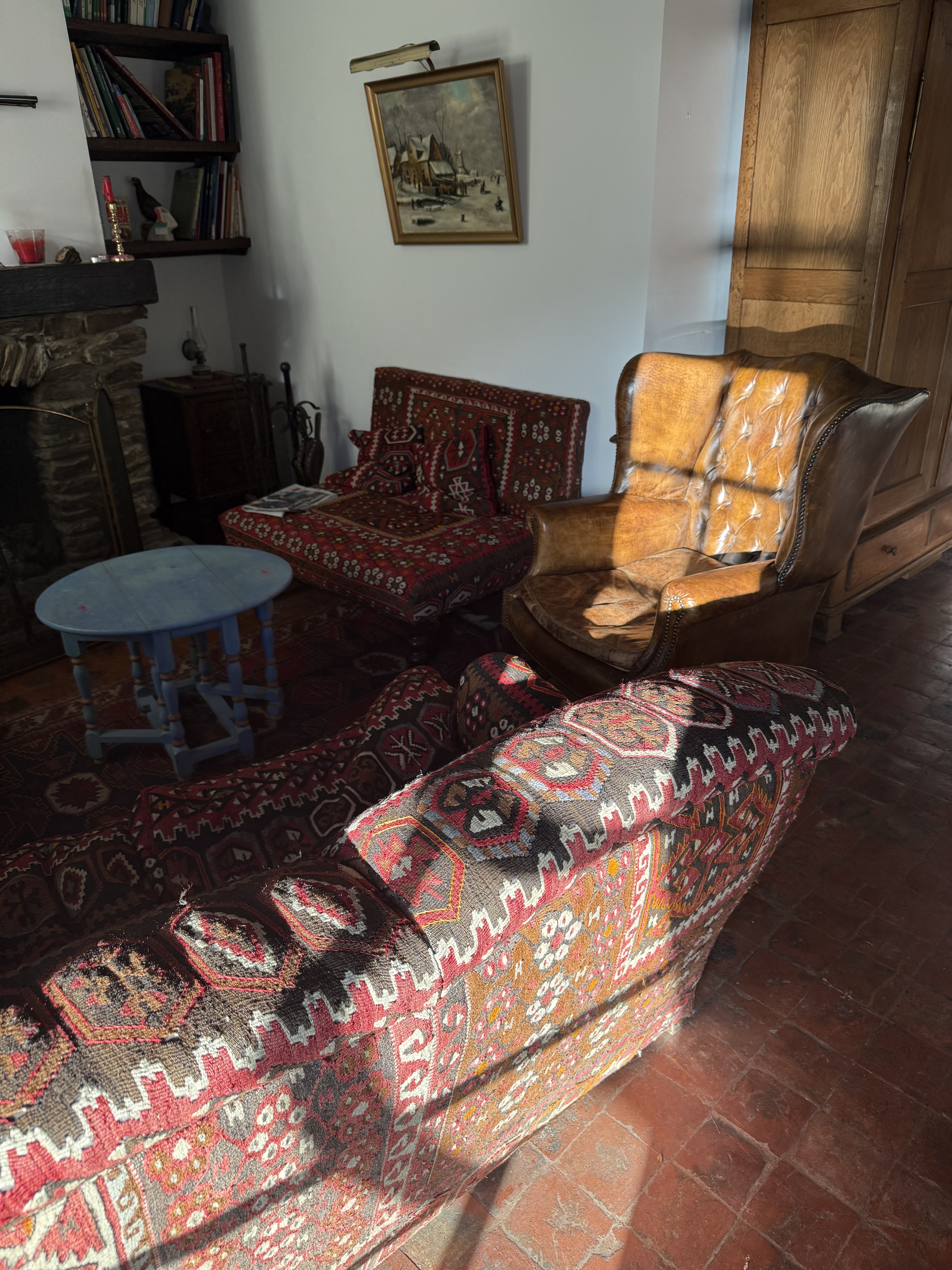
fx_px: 880
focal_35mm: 24
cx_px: 476
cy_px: 635
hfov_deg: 56.8
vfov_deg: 71.6
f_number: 1.78
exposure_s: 1/246
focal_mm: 6.76
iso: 100
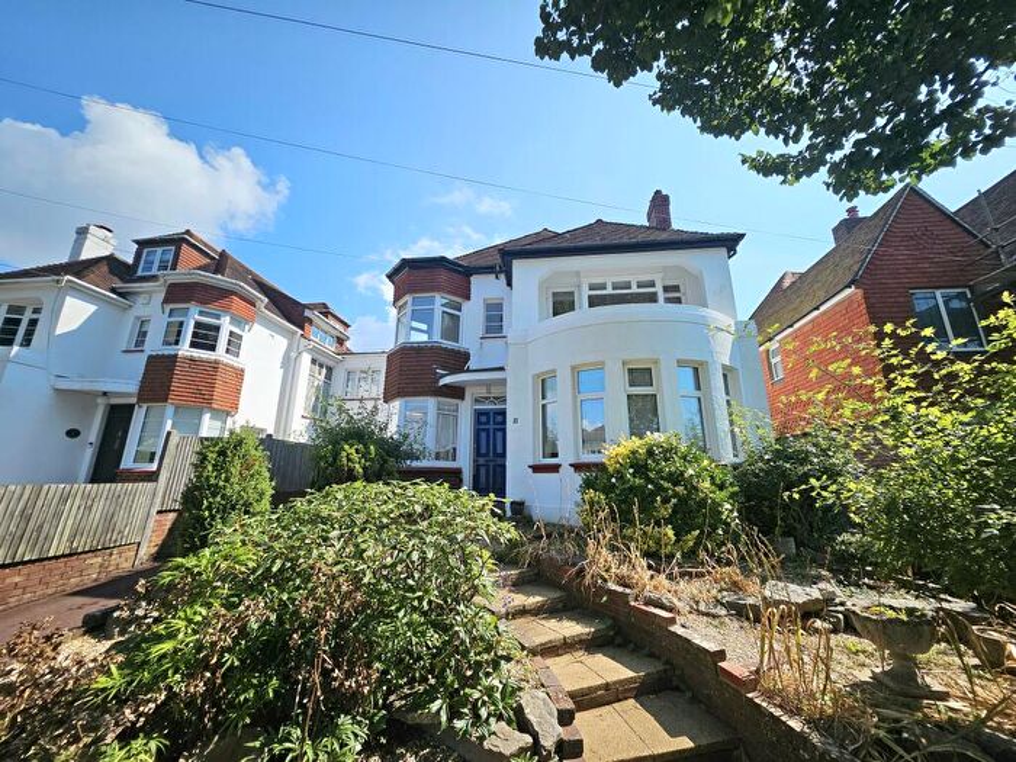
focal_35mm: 13
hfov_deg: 106.2
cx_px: 508
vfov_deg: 89.9
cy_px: 381
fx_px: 382
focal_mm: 1.7
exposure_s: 1/1111
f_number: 2.2
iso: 32
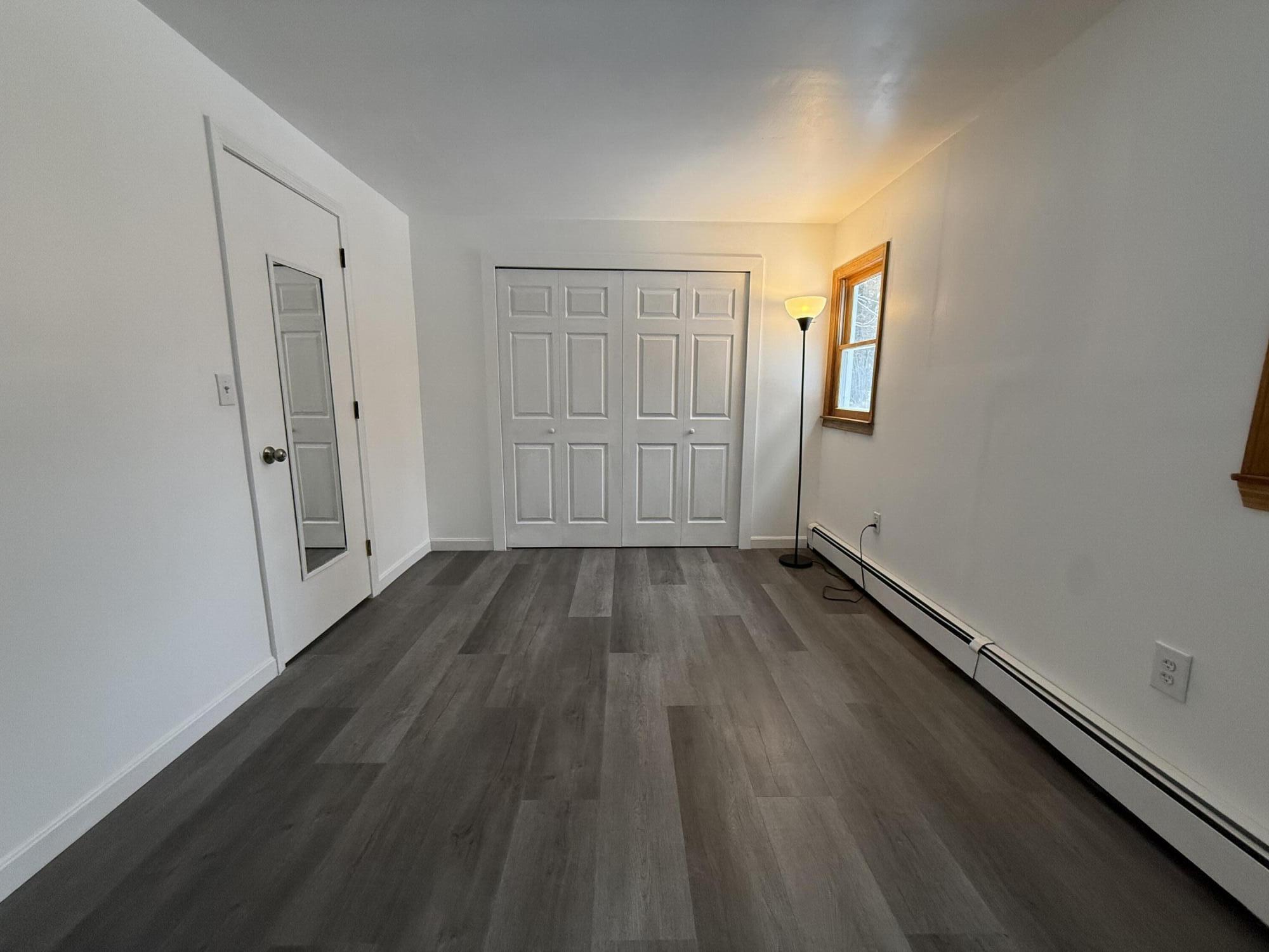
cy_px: 476
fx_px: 513
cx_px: 634
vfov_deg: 85.7
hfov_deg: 102.1
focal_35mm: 14
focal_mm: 2.22
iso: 320
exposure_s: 1/120
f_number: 2.2
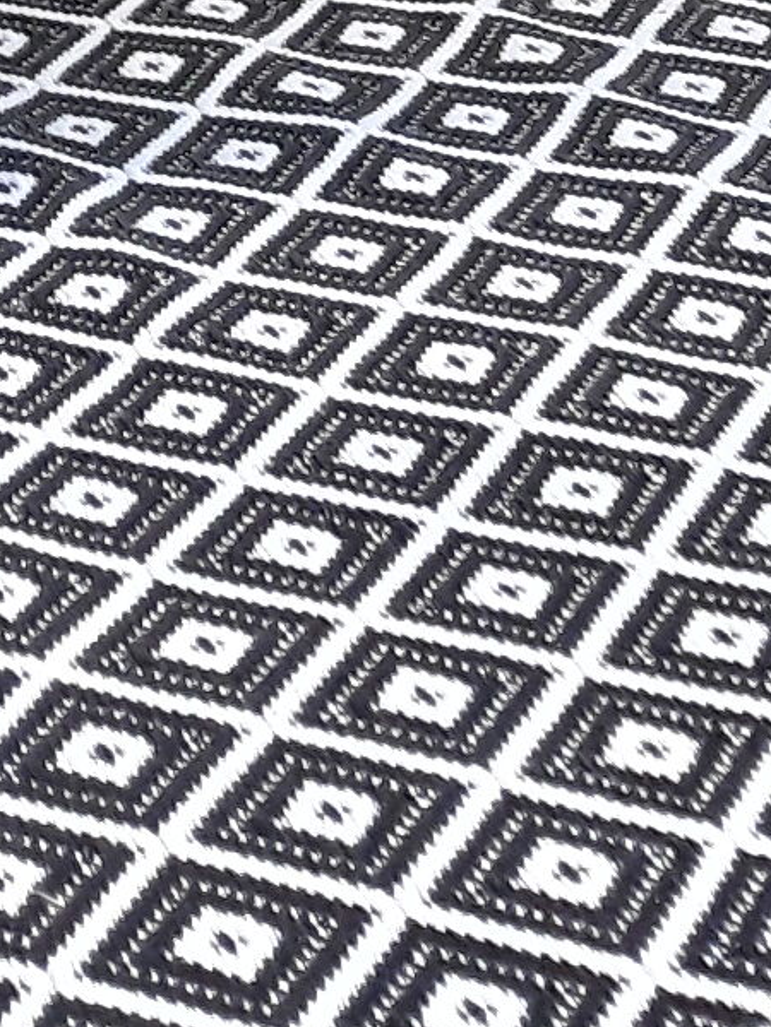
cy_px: -1022
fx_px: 4365
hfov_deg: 10.0
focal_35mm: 147
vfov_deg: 12.0
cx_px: 720
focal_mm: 3.71
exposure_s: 1/649
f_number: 1.7
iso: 200
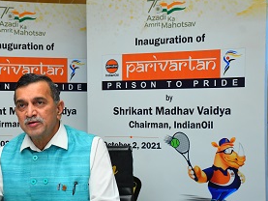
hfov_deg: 21.0
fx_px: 720
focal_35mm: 93
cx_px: 78
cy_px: 119
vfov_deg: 15.9
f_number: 5.6
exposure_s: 1/100
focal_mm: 45
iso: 2000
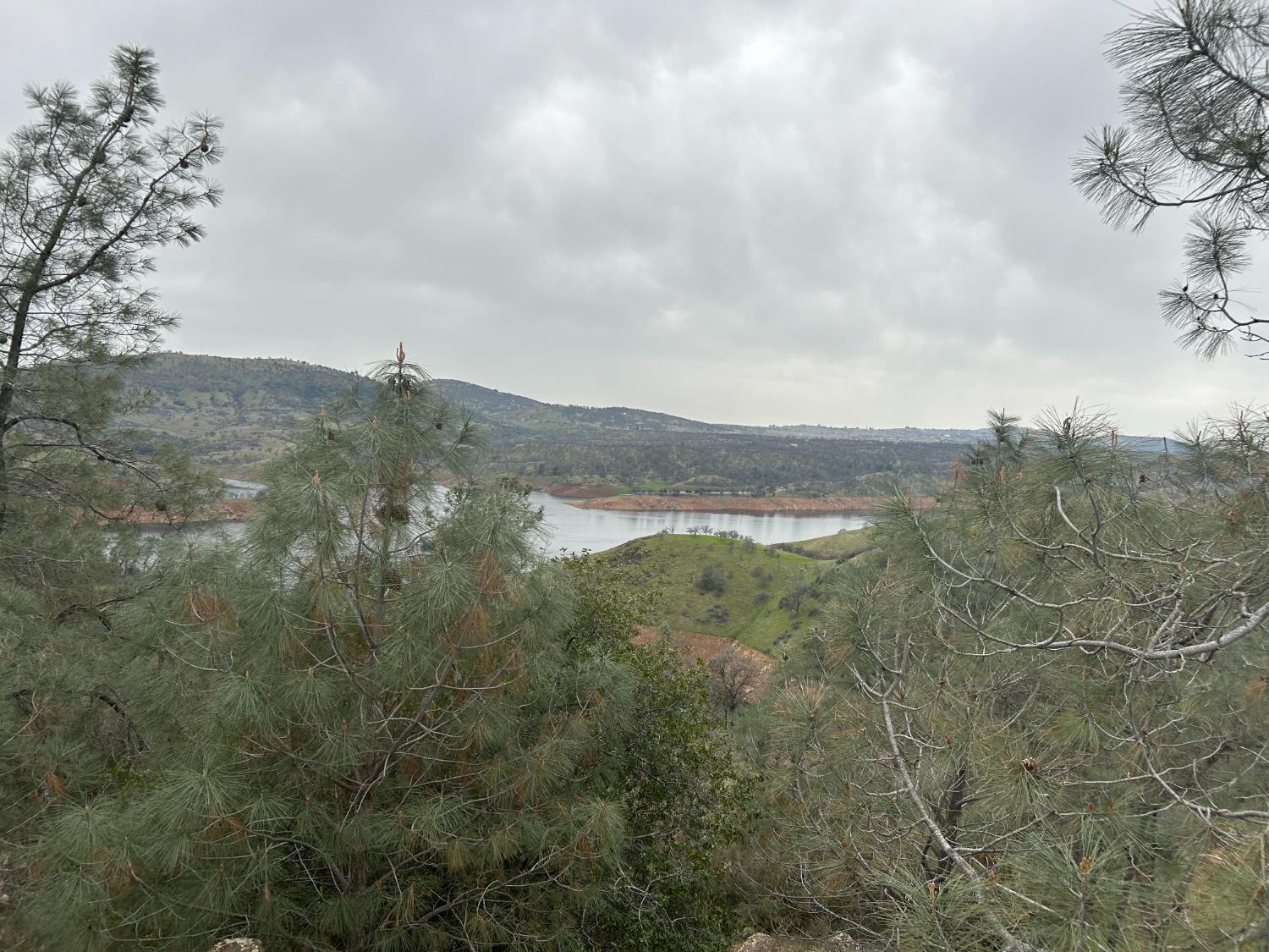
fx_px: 953
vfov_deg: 53.1
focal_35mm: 26
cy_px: 476
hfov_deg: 67.3
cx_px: 634
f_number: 1.5
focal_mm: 5.7
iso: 50
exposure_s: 1/780
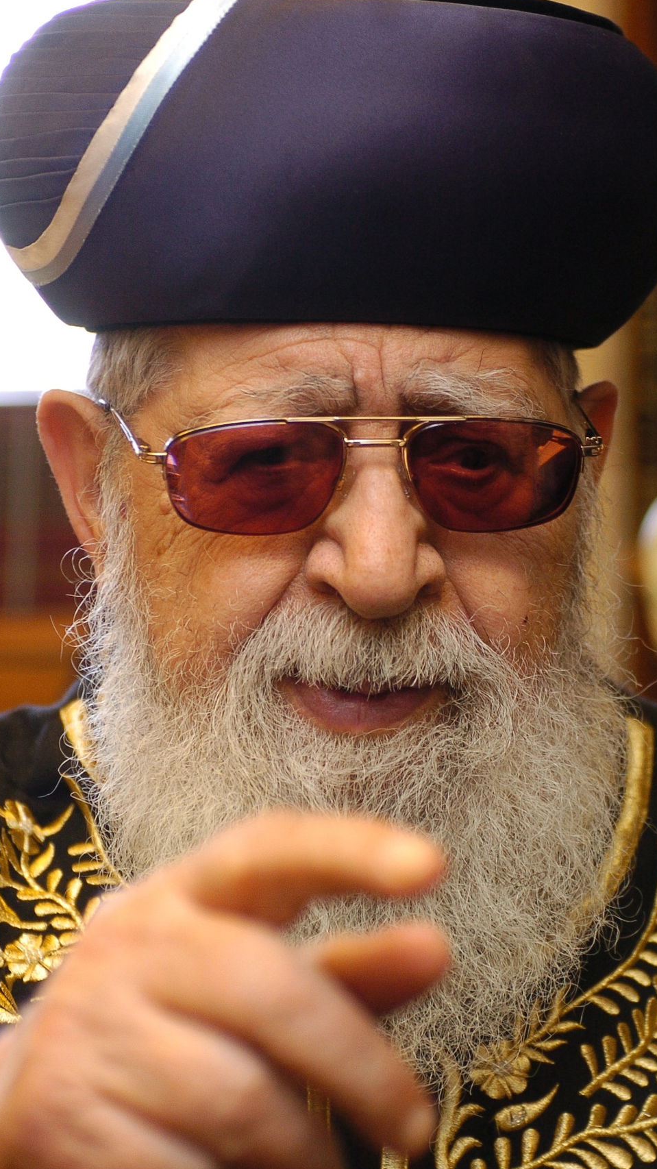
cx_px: 387
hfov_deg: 8.9
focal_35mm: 136
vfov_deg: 15.8
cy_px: 675
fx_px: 4214
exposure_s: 1/160
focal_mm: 70
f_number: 4.5
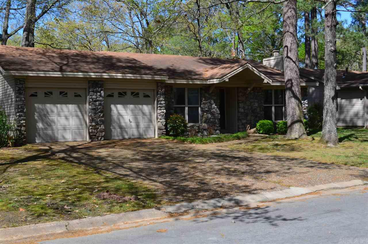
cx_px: 184
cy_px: 122
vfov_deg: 27.9
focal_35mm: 48
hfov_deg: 41.2
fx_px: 490
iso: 200
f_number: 11
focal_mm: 32
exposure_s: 1/125
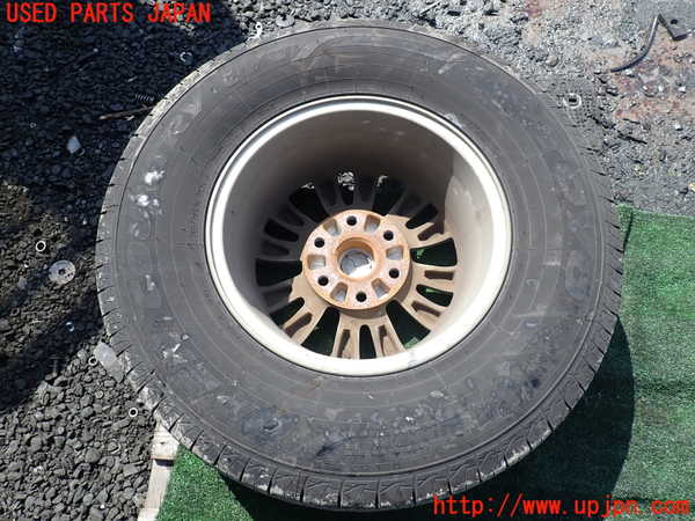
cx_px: 348
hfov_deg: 69.4
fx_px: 502
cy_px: 260
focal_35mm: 25
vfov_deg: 54.9
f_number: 2.8
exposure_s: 1/640
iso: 100
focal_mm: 4.5
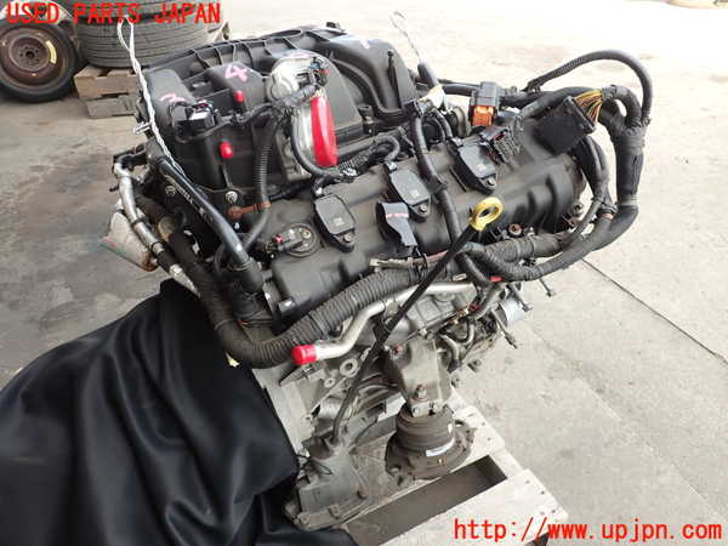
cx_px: 364
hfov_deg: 69.4
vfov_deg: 54.9
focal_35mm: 25
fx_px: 526
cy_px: 273
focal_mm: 4.5
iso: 100
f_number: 2.8
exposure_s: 1/80
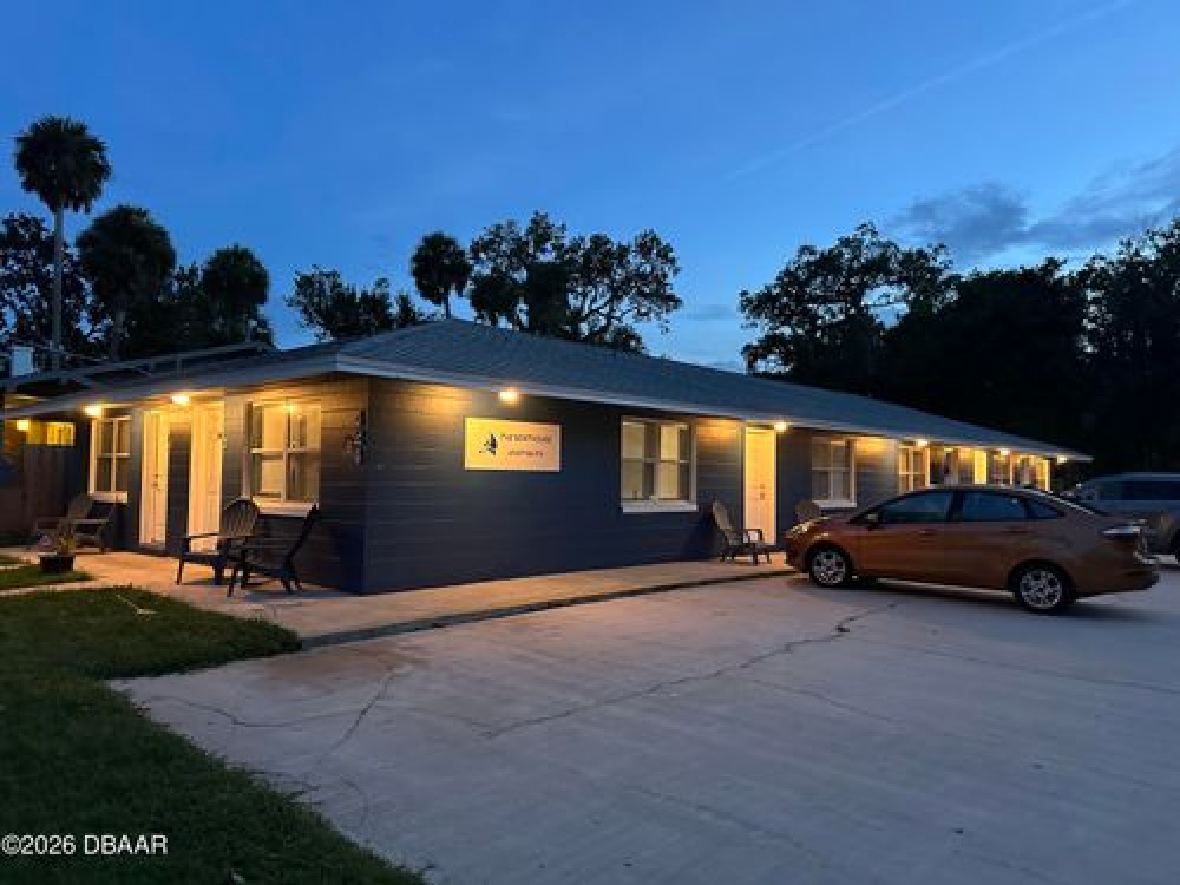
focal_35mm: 24
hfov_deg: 71.6
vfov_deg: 56.8
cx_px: 590
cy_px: 442
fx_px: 818
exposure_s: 1/40
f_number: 1.78
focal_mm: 6.86
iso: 800
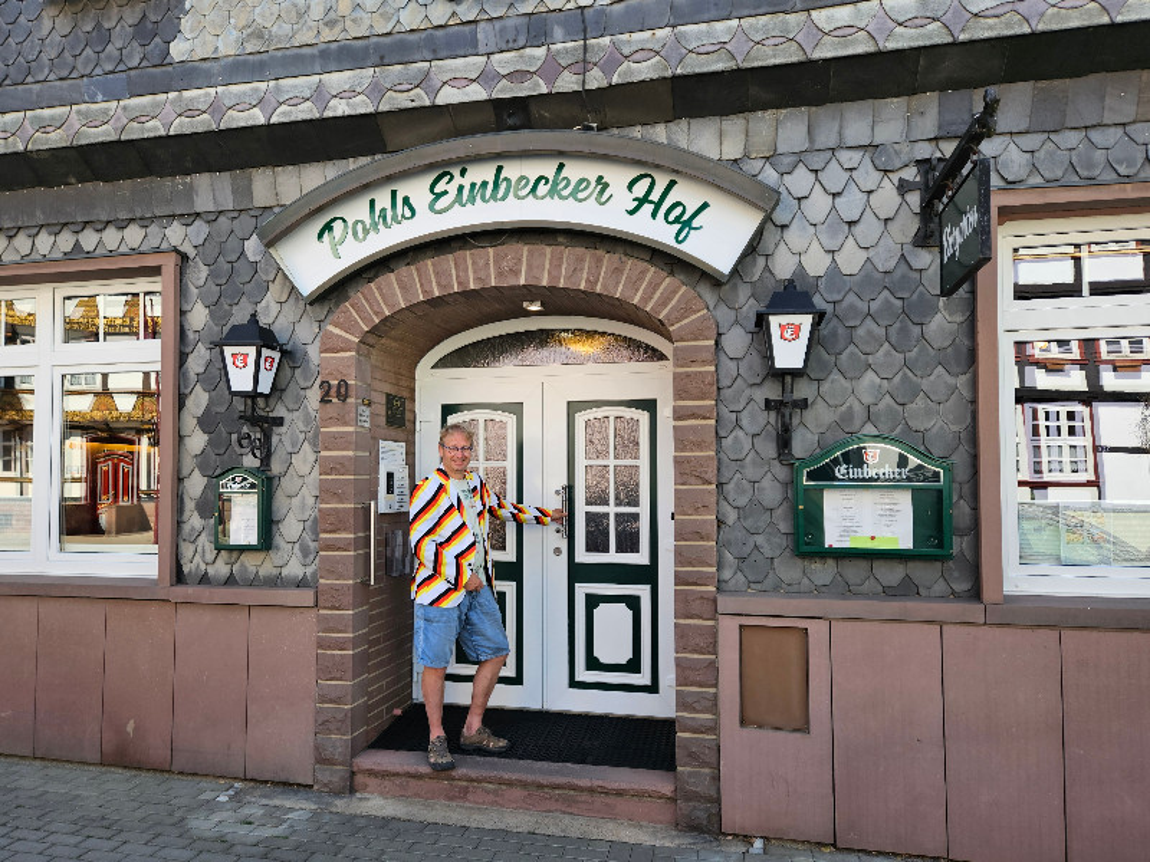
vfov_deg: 58.9
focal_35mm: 23
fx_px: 764
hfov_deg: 73.9
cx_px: 575
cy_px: 431
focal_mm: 5.4
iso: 40
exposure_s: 1/496
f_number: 1.8
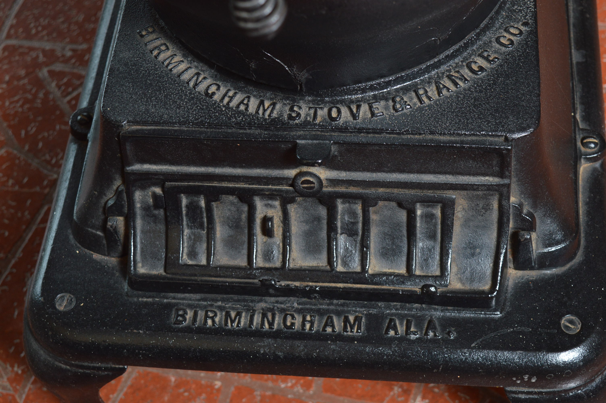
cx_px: 303
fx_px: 1009
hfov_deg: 33.4
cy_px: 202
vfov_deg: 22.6
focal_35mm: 60
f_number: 6.3
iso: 400
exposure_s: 1/125
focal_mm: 40
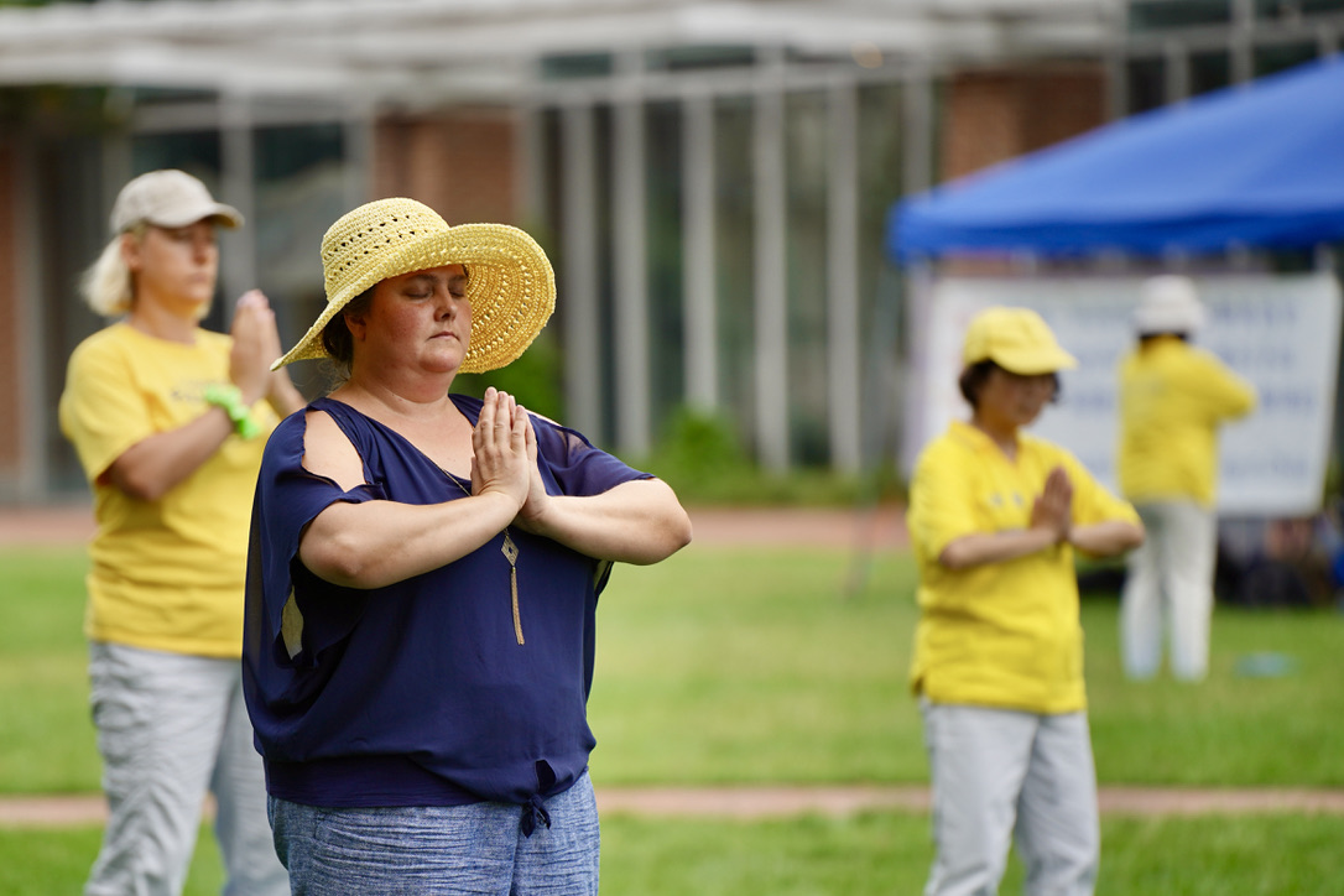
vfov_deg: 7.6
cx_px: 672
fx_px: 6719
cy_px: 448
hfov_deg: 11.4
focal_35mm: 180
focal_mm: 180
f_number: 2.8
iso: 80
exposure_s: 1/800
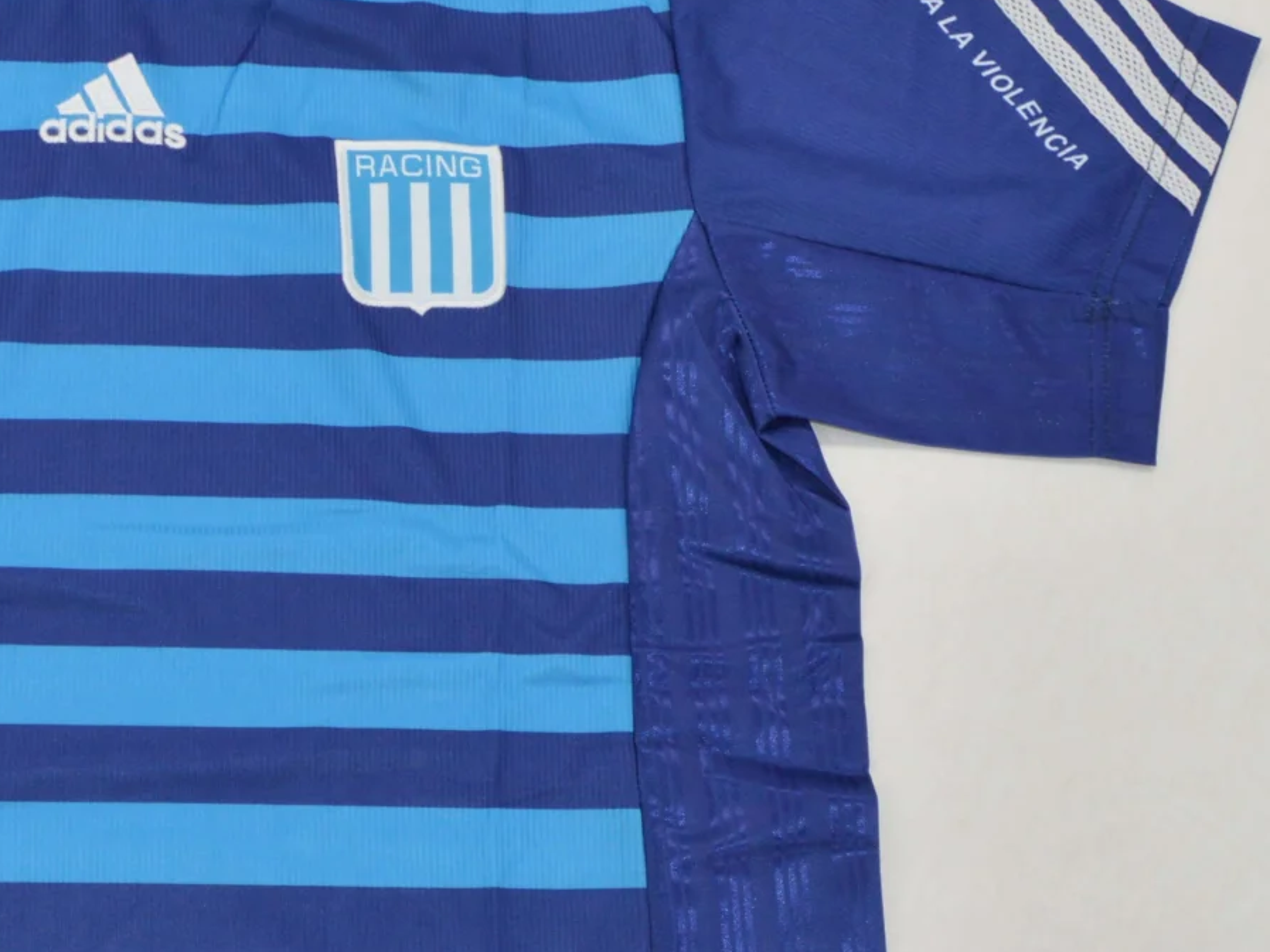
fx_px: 2715
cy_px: 770
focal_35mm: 74
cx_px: 154
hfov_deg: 25.6
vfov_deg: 19.7
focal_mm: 18
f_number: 8
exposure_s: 1/200
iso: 400
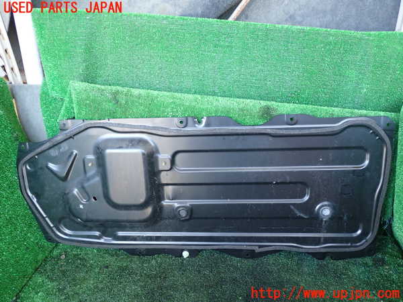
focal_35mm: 30
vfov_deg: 46.8
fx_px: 349
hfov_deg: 60.0
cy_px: 151
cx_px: 202
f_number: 2.3
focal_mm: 5.4
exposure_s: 1/30
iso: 250
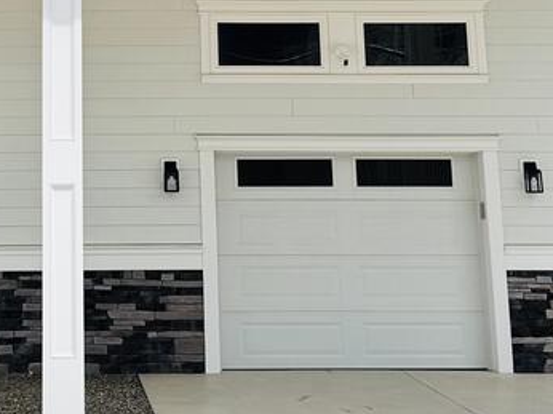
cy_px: -150
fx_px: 1596
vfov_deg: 14.1
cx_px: 82
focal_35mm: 100
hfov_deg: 19.4
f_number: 1.78
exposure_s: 1/5814
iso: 80
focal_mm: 6.76
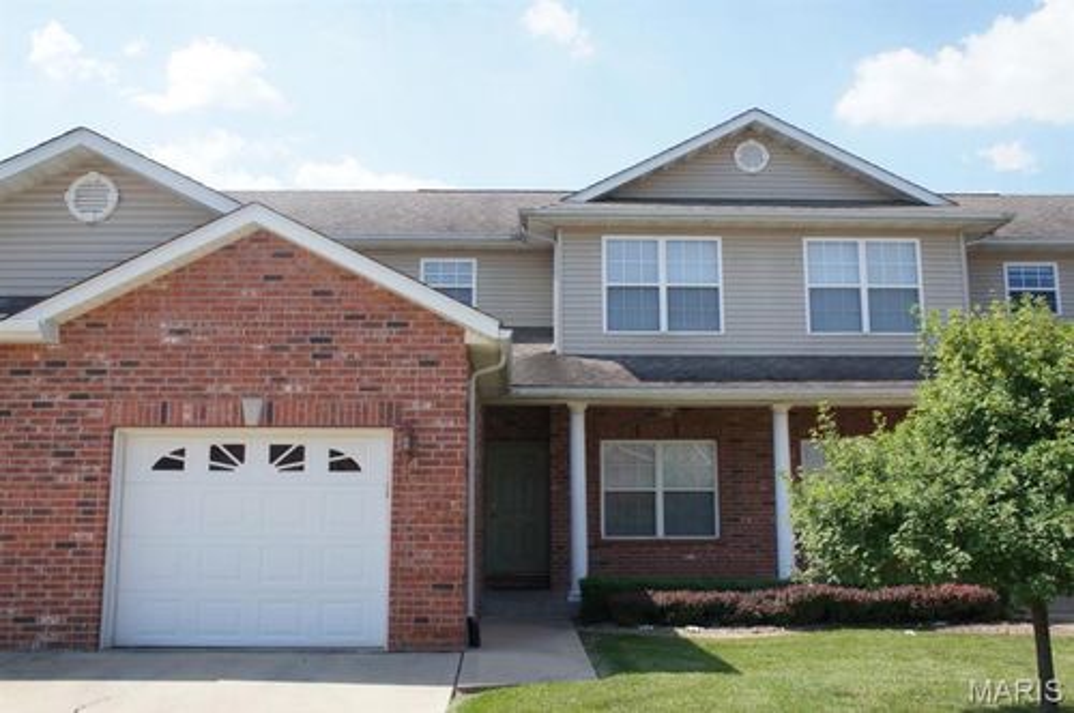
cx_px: 537
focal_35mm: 33
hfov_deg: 57.3
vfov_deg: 39.9
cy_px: 356
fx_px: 983
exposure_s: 1/400
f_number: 6.3
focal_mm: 22
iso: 200
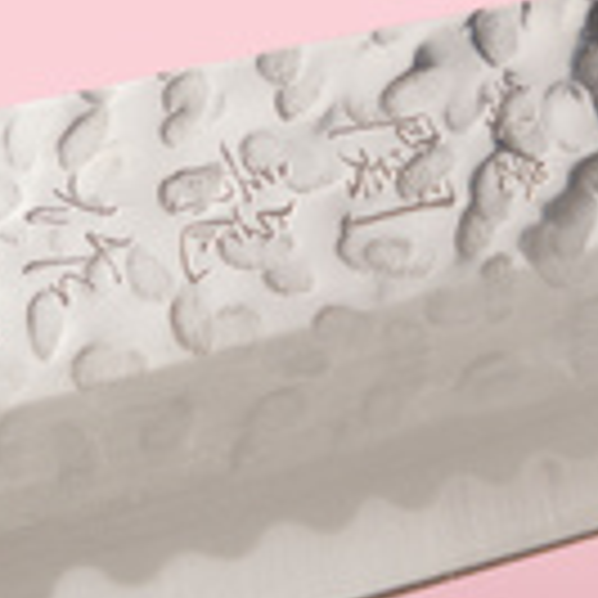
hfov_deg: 7.3
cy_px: 274
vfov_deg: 7.3
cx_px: 301
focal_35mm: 239
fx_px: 4671
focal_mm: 55
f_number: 5.6
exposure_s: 1/125
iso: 400
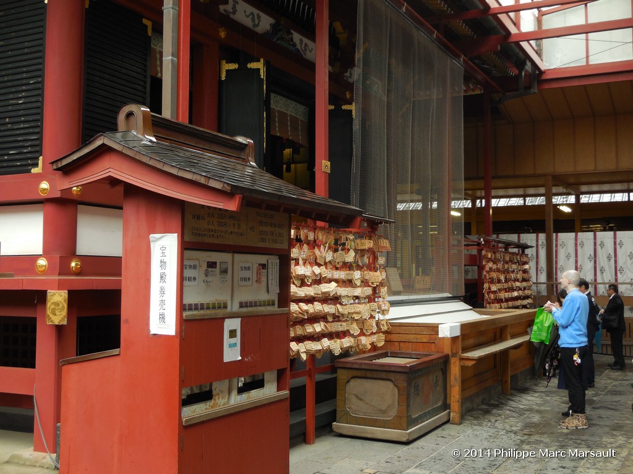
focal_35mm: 46
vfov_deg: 31.5
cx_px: 316
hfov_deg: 41.2
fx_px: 841
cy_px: 237
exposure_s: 1/30
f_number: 3.8
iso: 160
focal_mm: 8.2
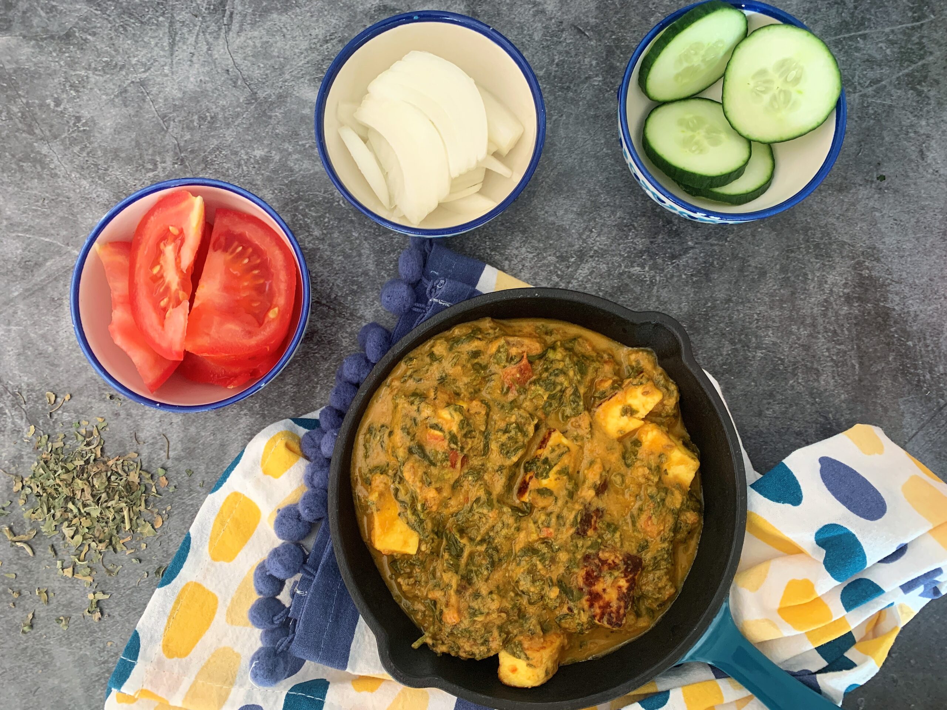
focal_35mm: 26
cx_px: 474
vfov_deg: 53.1
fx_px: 711
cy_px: 355
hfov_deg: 67.3
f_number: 1.8
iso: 160
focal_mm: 4.25
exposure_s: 1/60
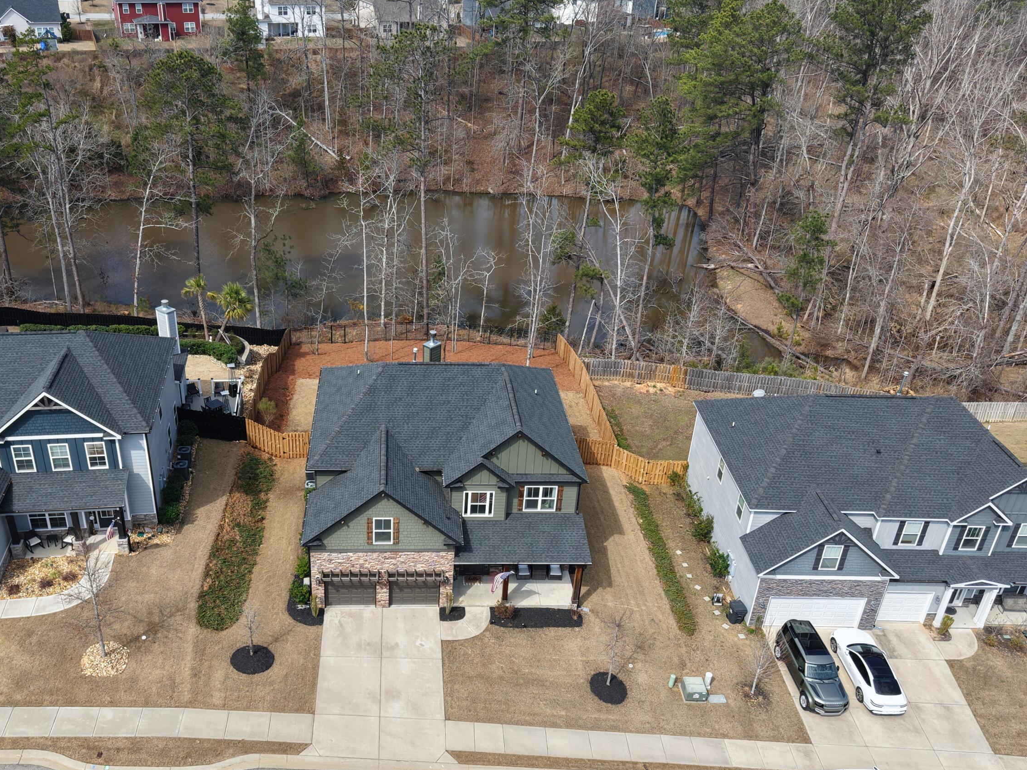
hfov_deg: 56.6
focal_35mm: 32
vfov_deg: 44.2
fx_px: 949
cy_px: 395
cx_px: 435
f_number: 1.8
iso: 140
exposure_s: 1/2500
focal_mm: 8.67
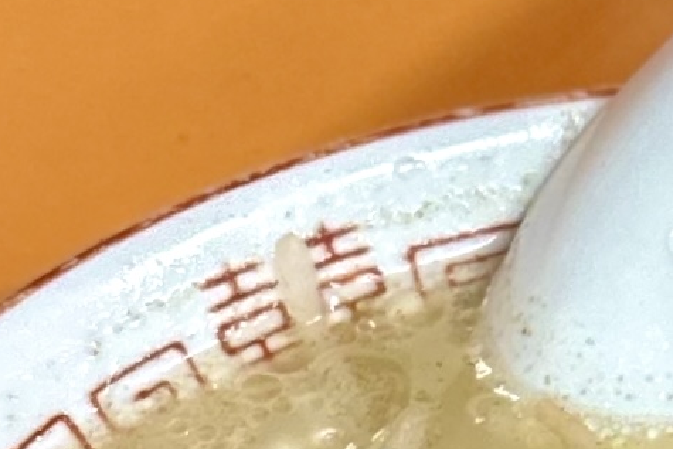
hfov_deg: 12.8
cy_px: 744
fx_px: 2711
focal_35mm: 145
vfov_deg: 9.1
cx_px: 1223
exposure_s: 1/60
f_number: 1.5
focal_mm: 5.7
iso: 160
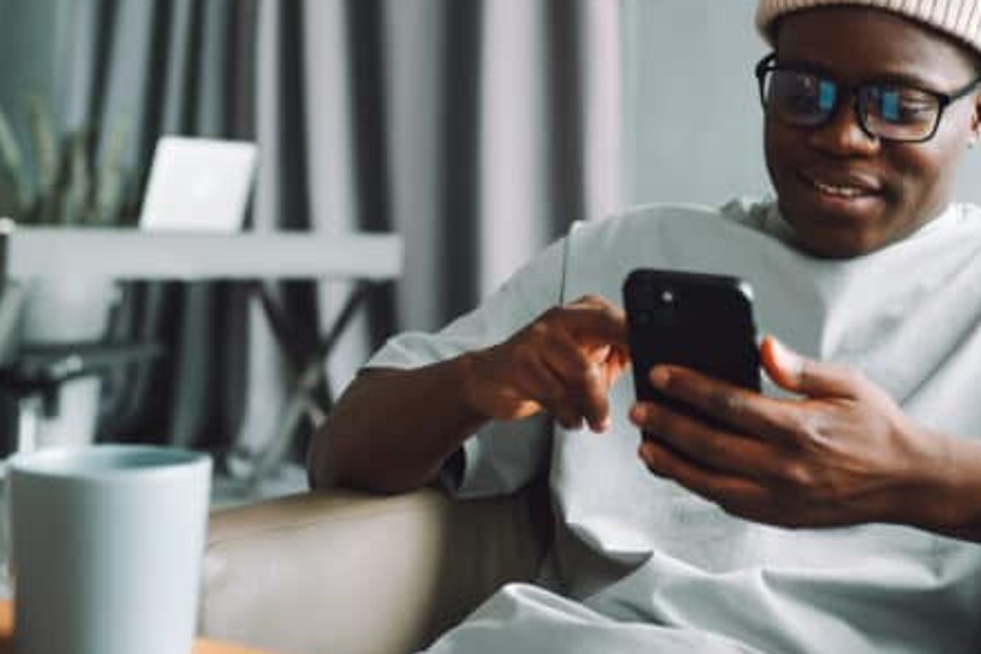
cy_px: 202
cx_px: 565
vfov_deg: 22.1
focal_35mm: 61
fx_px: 1662
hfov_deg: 32.8
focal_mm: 35
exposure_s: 1/200
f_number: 2.2
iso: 800
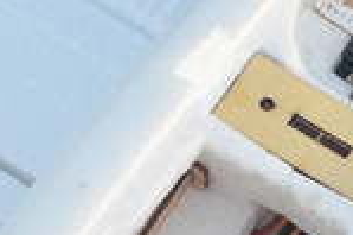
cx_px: 282
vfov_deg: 3.0
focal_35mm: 451
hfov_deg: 4.6
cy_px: 265
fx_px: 4417
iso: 100
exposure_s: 1/125
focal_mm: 56
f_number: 5
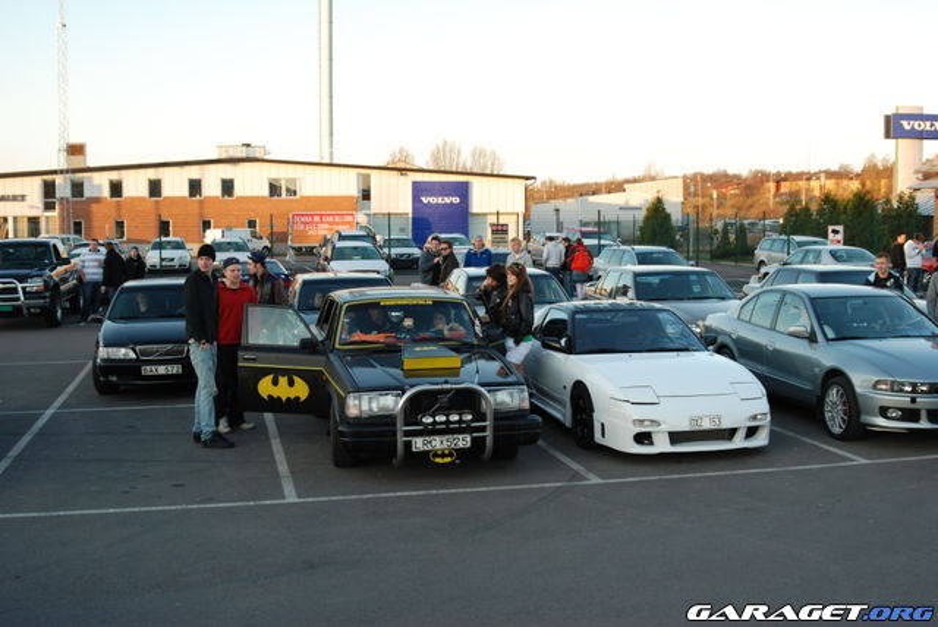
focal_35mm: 42
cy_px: 314
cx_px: 469
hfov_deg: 46.4
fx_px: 1095
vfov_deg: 32.0
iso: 200
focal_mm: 28
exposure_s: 1/100
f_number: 5
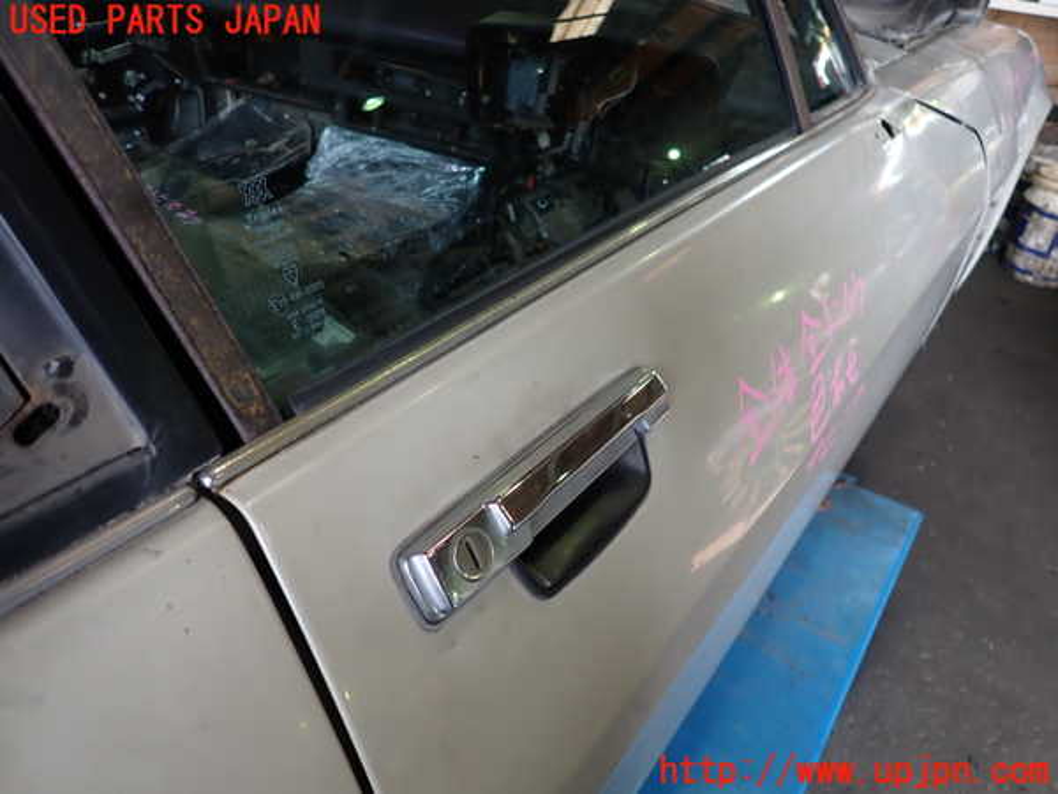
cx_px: 529
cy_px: 397
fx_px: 764
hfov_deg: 69.4
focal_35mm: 25
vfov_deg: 54.9
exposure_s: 1/60
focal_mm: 4.5
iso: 125
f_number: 2
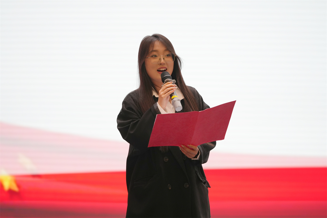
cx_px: 164
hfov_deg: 10.3
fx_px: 1817
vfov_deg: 6.9
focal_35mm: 200
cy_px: 109
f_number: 2.8
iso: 1000
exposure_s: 1/200
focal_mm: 200
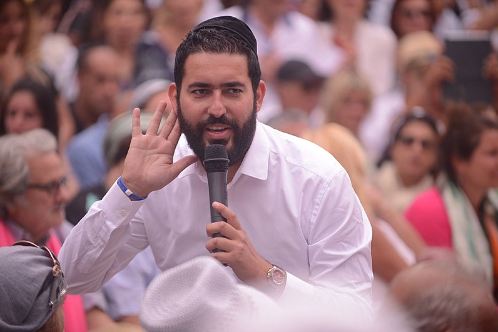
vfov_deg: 6.8
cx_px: 249
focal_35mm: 201
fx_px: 2781
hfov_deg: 10.2
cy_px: 166
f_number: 2.8
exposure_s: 1/250
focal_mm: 200
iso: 200
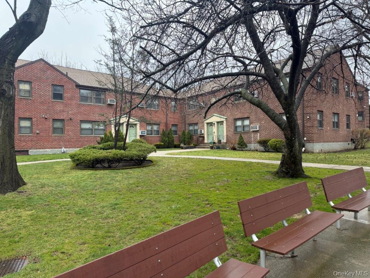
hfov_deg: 71.6
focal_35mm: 24
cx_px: 185
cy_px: 139
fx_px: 257
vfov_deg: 56.8
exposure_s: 1/715
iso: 100
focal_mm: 6.76
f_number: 1.78
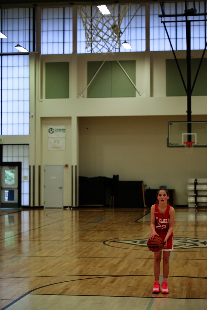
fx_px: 603
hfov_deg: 19.5
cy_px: 155
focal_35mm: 70
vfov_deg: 28.8
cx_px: 104
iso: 6400
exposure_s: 1/1600
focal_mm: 70
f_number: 2.8
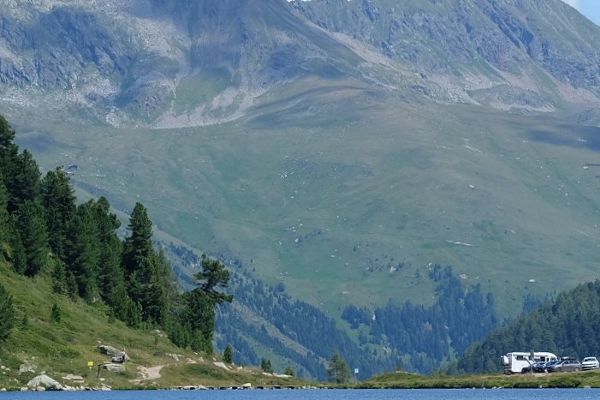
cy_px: 312
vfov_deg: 4.9
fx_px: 4632
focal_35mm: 278
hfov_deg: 7.4
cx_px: 560
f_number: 8
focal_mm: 75.4
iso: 200
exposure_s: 1/400
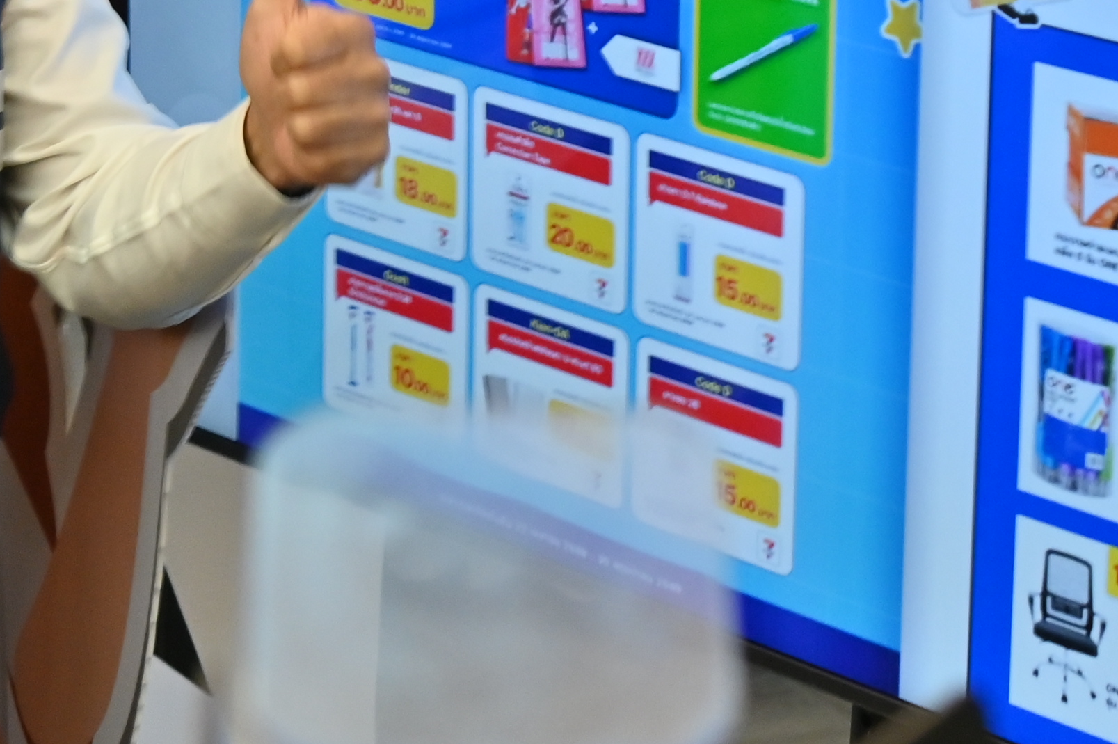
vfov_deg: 9.5
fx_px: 4438
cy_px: -92
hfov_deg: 14.3
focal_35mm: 143
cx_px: 701
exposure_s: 1/125
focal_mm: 38
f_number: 5
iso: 1000
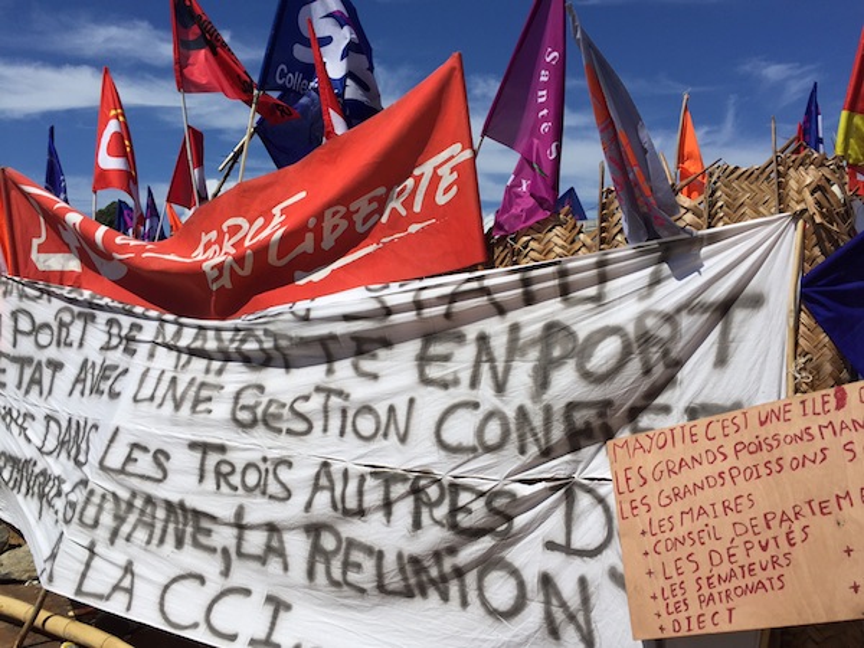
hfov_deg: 61.7
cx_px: 432
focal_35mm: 29
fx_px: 724
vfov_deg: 48.2
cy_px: 324
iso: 32
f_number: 2.2
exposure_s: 1/4950
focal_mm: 4.15
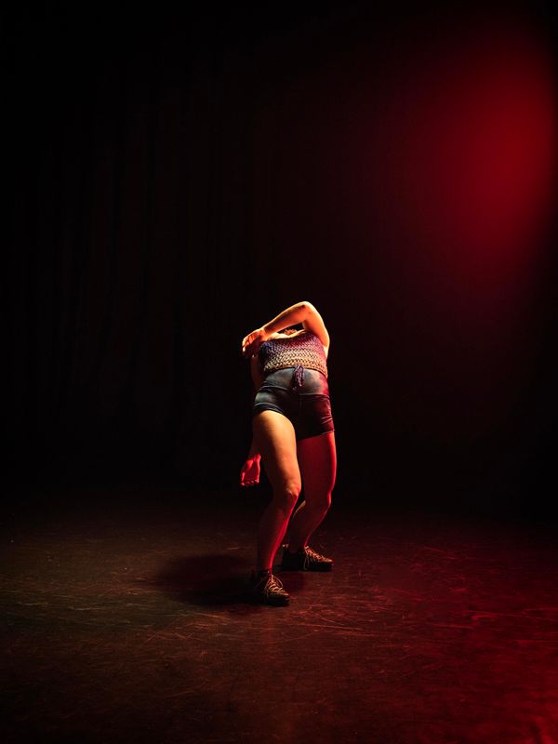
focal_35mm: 43
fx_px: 924
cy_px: 372
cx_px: 279
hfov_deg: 33.6
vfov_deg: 43.9
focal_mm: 55
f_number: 4
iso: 1600
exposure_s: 1/60
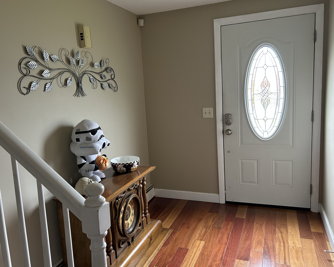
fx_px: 277
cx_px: 169
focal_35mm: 28
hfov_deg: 62.2
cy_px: 131
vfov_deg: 51.5
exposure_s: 1/60
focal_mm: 5.7
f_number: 1.5
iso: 400
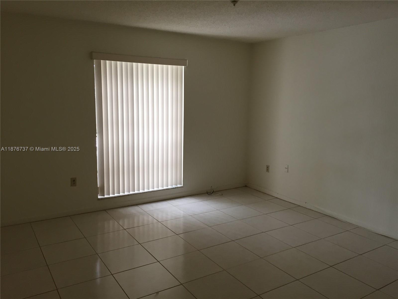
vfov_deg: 48.2
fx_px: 333
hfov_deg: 61.7
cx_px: 199
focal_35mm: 29
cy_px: 150
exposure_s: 1/30
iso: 64
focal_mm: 4.15
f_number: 2.2
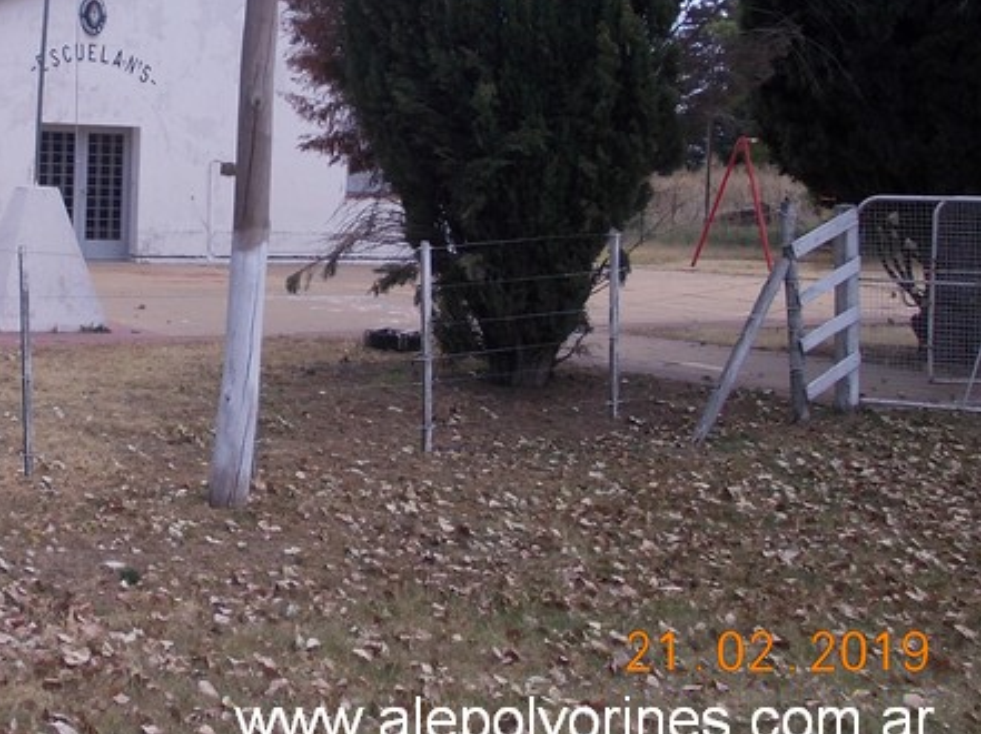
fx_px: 1869
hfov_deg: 28.6
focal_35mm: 66
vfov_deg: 22.0
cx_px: 165
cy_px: 165
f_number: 6.2
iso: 80
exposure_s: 1/250
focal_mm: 5.3
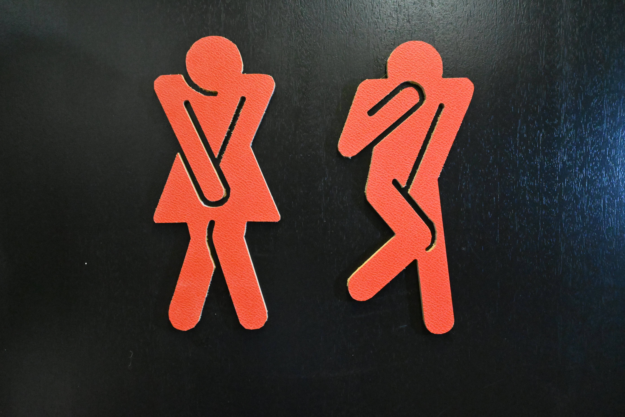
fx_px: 664
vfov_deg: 34.8
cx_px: 312
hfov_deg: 50.4
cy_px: 208
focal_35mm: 38
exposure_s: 1/60
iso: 11400
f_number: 5.3
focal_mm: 25.5
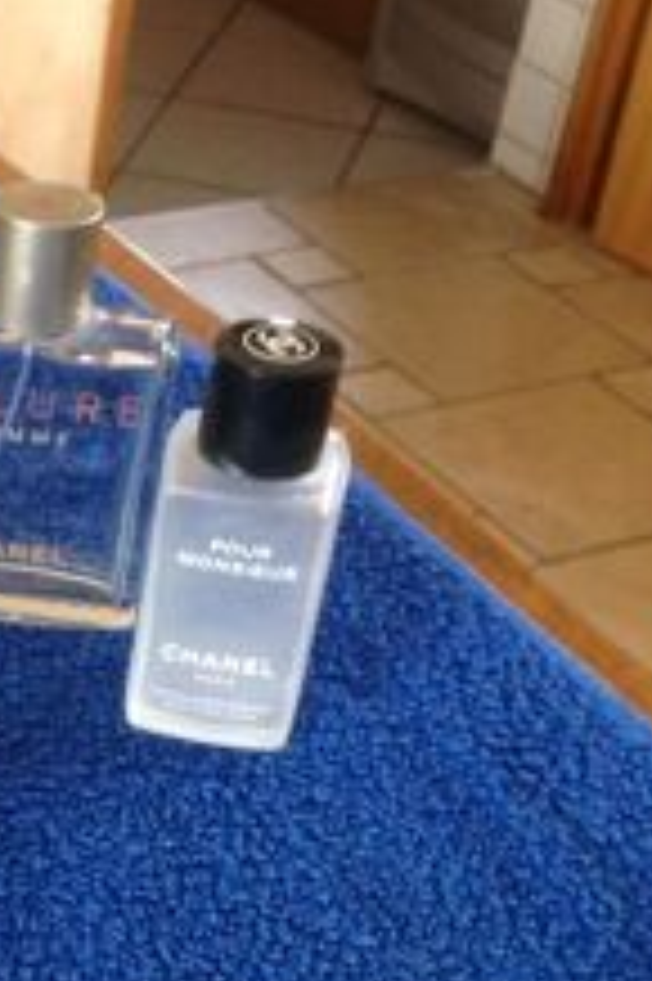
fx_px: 2177
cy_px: 767
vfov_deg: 25.0
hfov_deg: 16.1
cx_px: -211
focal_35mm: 80
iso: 80
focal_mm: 4.28
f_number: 2.4
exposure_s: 1/15
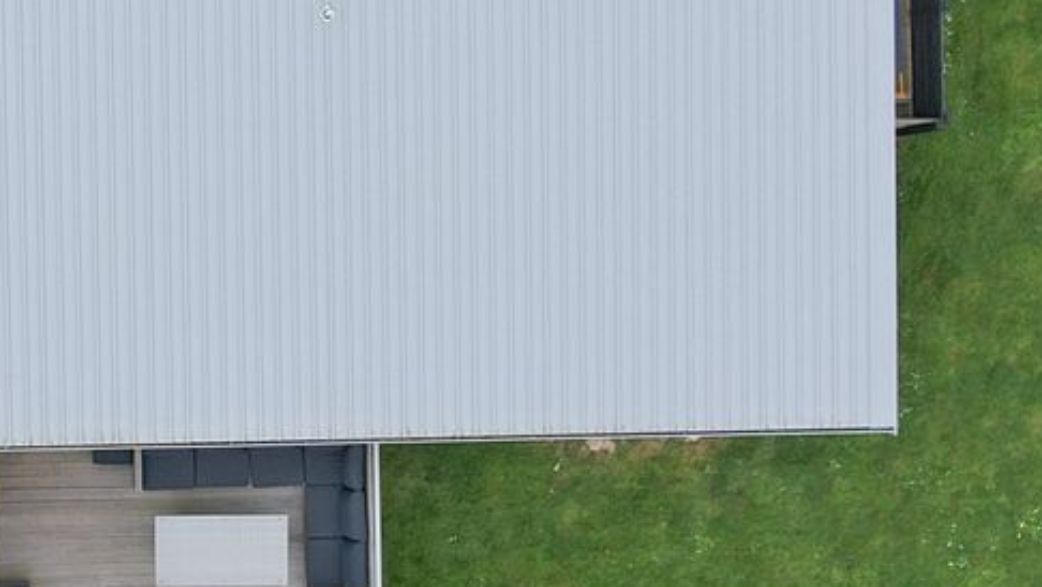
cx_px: 262
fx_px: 2516
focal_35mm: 91
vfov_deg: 13.3
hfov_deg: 23.2
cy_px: 373
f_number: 2.8
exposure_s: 1/1250
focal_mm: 8.38
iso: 130
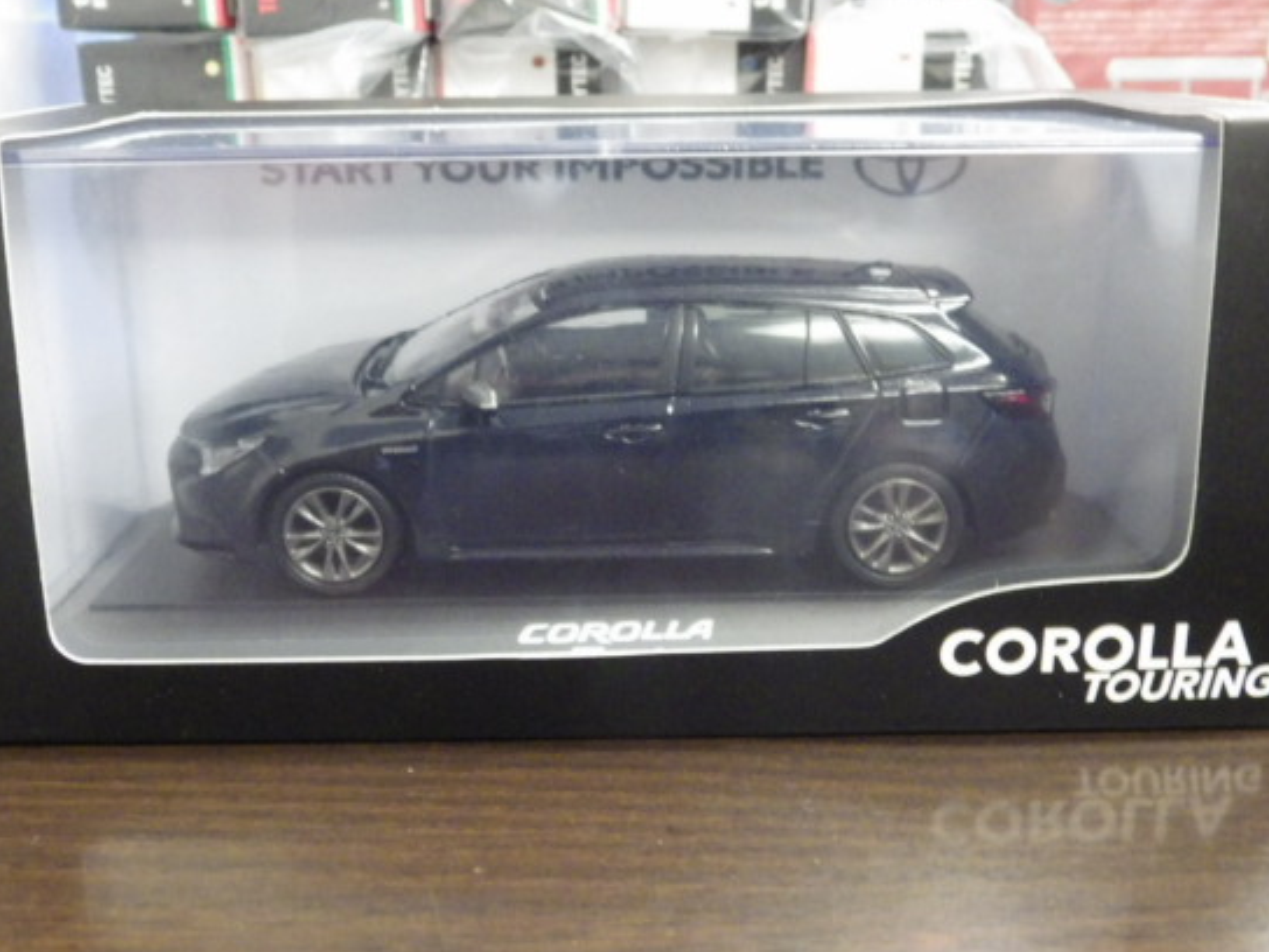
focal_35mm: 40
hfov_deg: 46.8
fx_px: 1466
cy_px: 436
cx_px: 609
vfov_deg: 35.9
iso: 1000
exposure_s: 1/25
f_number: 3.4
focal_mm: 6.2
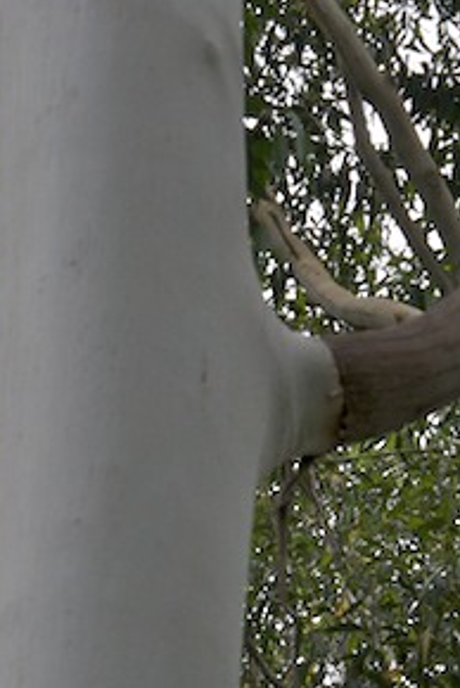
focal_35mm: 496
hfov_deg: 2.8
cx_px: 145
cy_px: 152
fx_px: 9483
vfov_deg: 4.2
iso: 320
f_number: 11
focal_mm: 160
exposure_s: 1/500
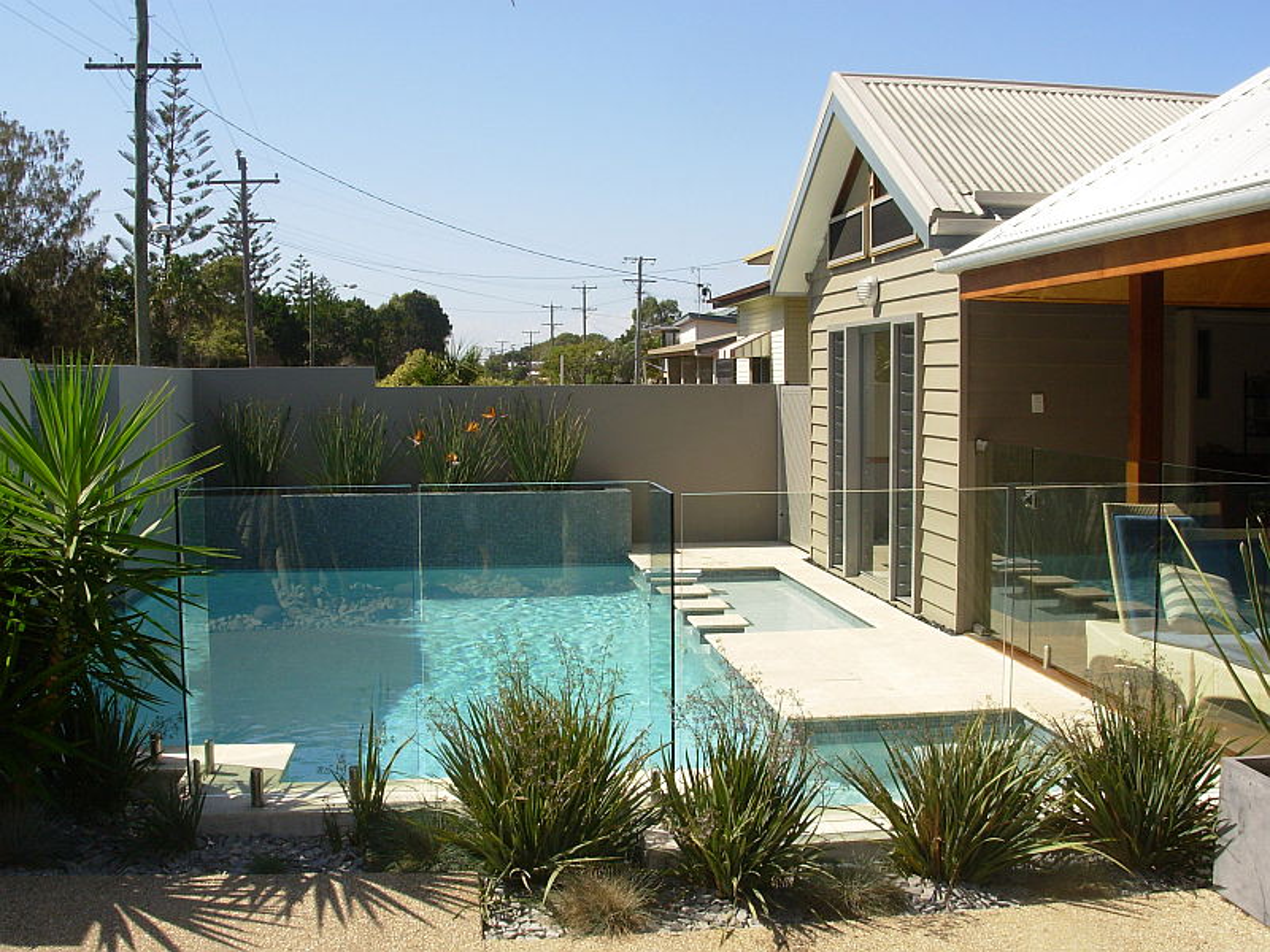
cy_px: 476
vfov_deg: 37.7
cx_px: 635
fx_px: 1394
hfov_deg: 49.0
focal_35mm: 38
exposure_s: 1/443
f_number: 4.9
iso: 50
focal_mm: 6.3
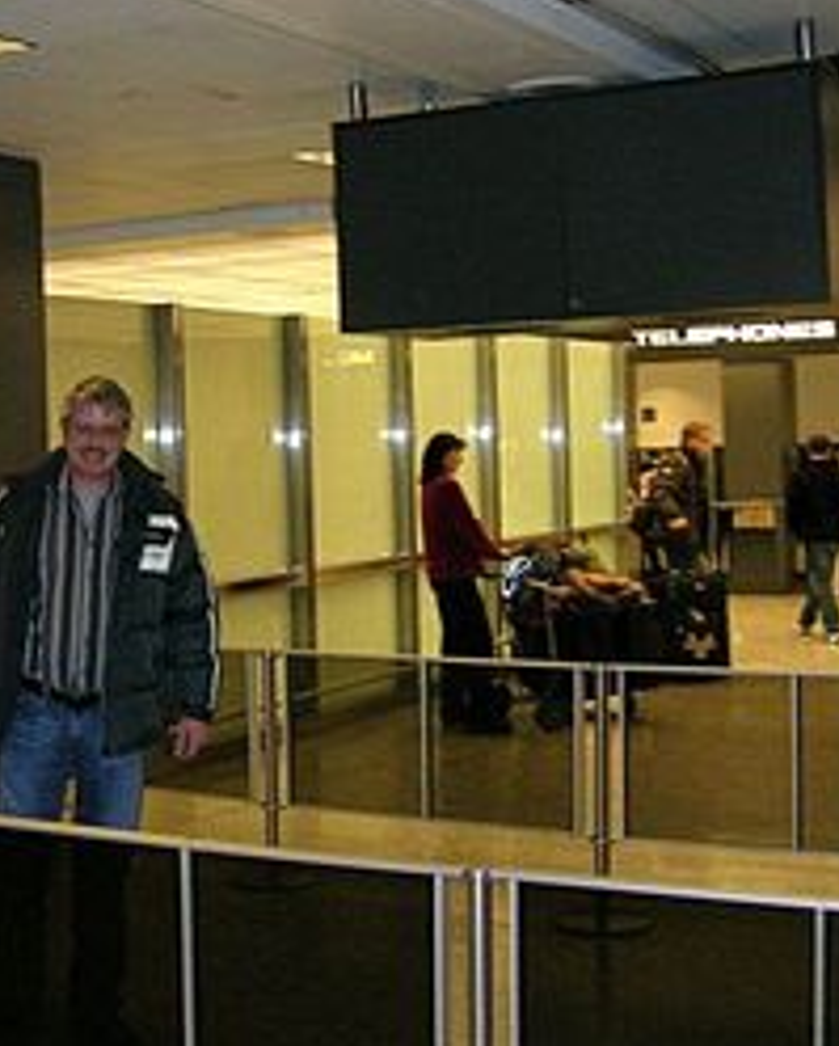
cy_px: 477
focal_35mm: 55
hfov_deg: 27.3
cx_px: 219
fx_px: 1704
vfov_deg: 34.1
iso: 148
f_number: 2.8
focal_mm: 5.4
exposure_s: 1/60.1
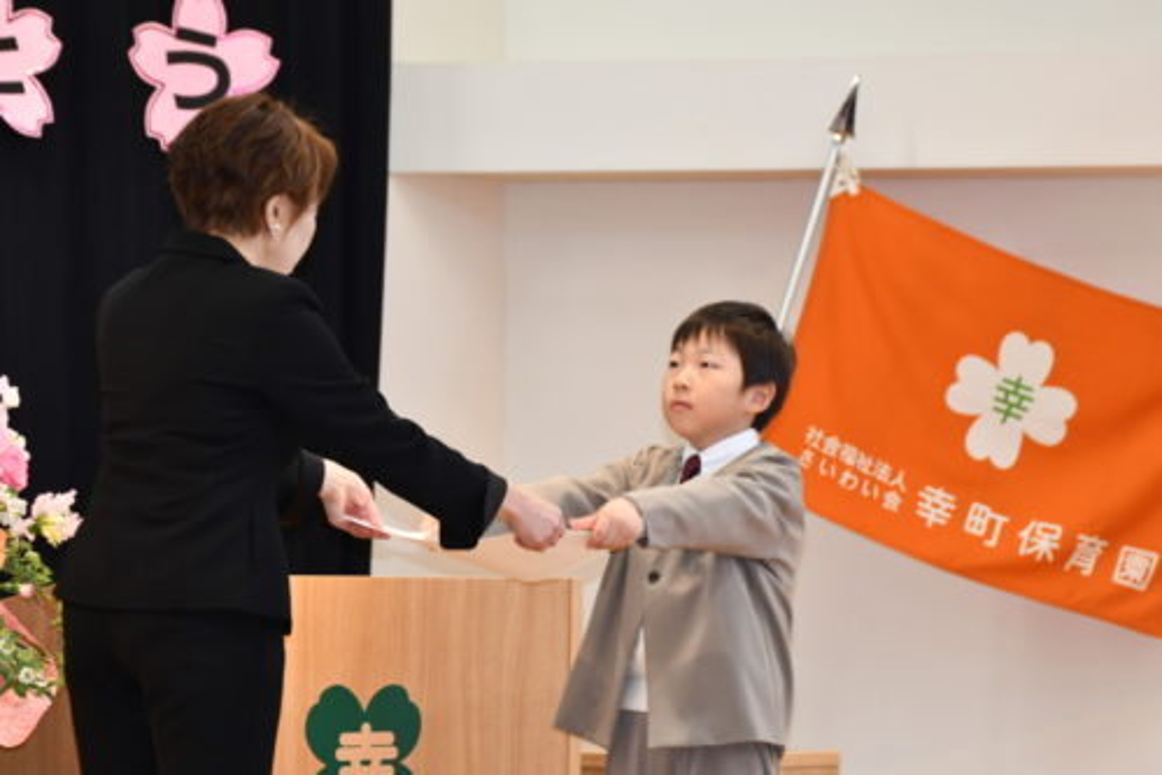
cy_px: 388
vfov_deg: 8.1
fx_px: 5488
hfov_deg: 12.1
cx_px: 581
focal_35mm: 170
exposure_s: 1/60
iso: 560
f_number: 5.3
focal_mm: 85
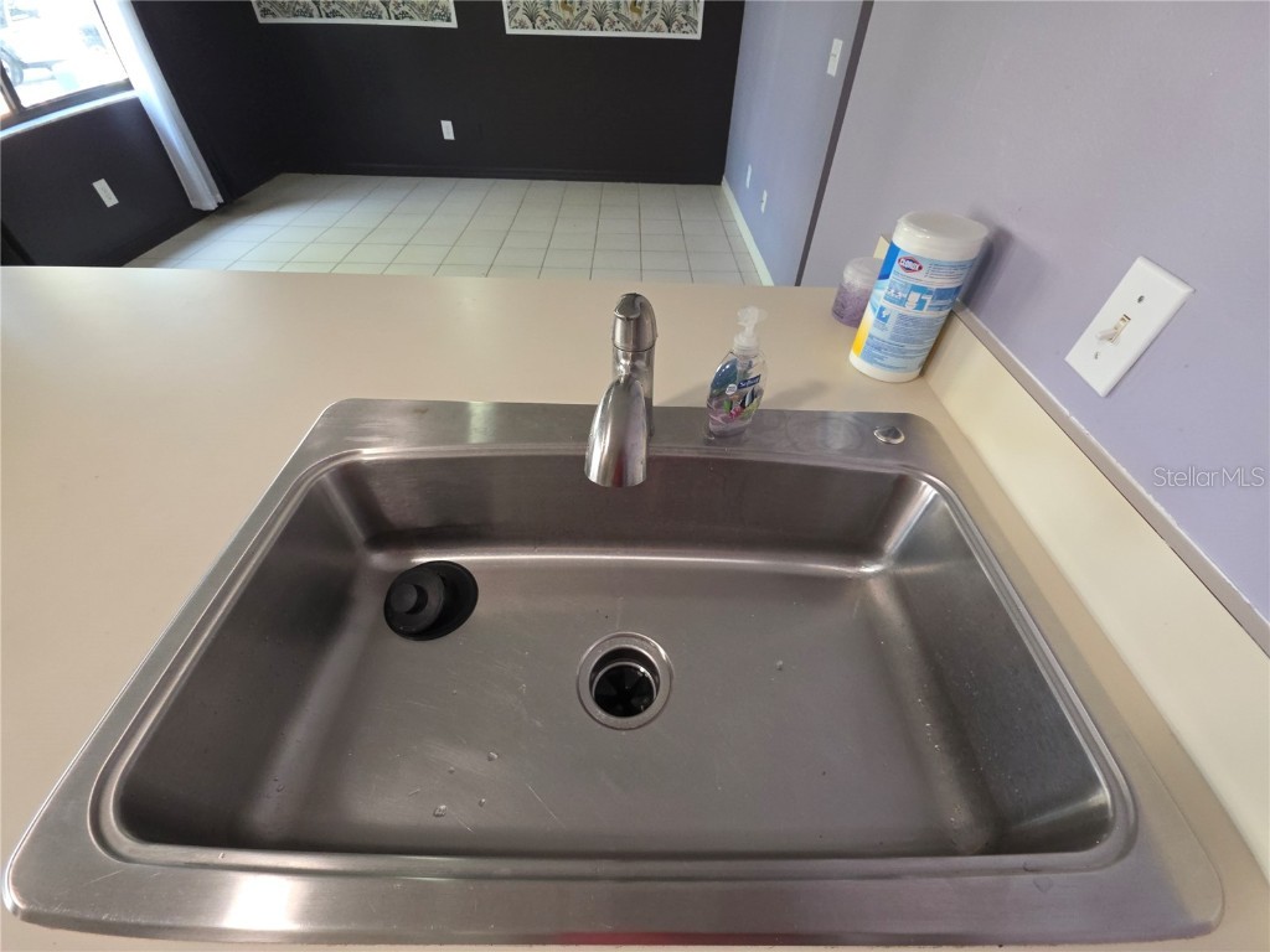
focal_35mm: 13
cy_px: 476
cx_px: 635
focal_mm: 2.2
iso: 160
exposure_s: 1/60
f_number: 1.9
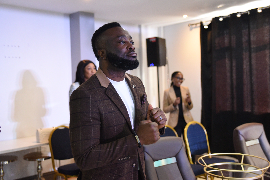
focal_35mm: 44
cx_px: 135
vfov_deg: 30.5
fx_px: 330
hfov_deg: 44.5
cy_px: 90
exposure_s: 1/200
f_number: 2.8
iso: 2000
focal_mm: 44
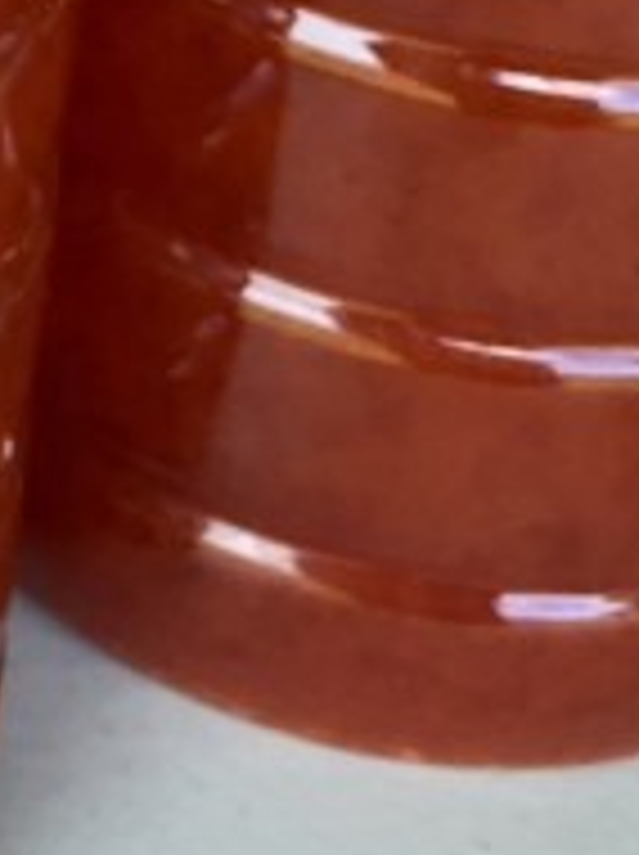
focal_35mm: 153
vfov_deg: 11.6
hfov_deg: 9.3
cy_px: -837
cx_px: -486
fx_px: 3774
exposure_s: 1/100
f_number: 2.2
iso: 32
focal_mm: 4.15
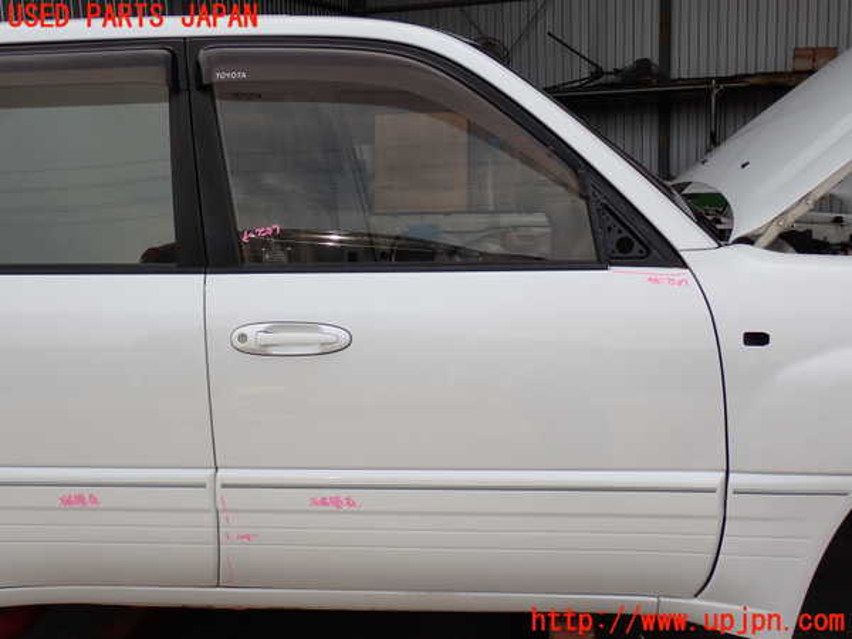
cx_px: 426
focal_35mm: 38
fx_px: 935
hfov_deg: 49.0
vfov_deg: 37.7
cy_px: 320
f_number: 3.5
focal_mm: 6.83
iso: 100
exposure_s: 1/800
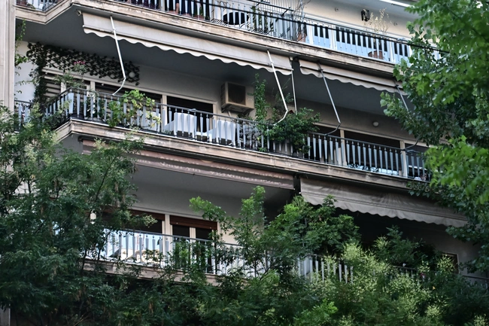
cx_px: 244
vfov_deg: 13.0
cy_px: 163
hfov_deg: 19.5
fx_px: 1426
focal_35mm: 105
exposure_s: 1/2500
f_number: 4
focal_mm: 70
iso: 3200
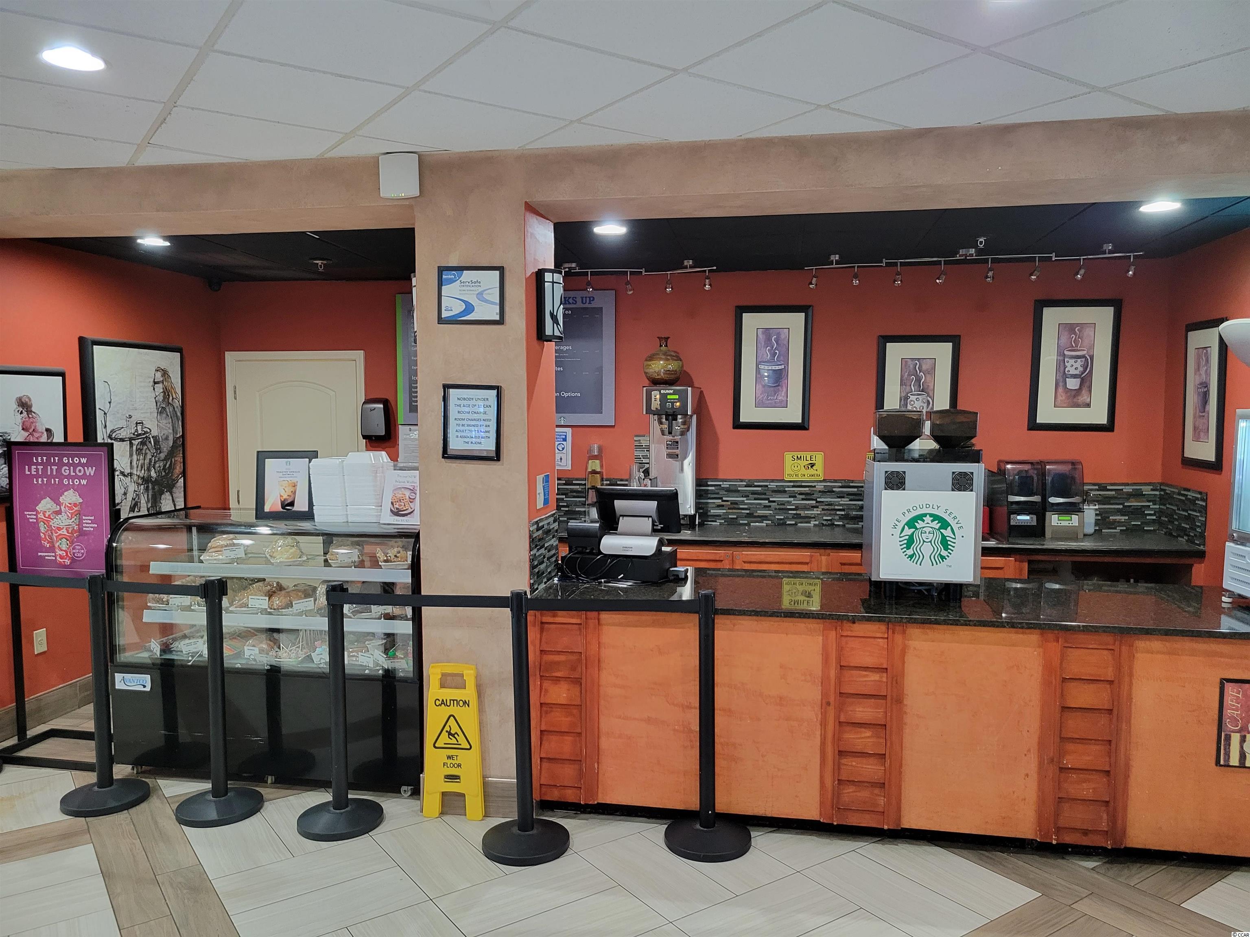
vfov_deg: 53.1
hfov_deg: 67.3
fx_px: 939
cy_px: 468
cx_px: 625
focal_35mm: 26
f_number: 1.8
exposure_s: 1/40
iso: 640
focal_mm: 5.4
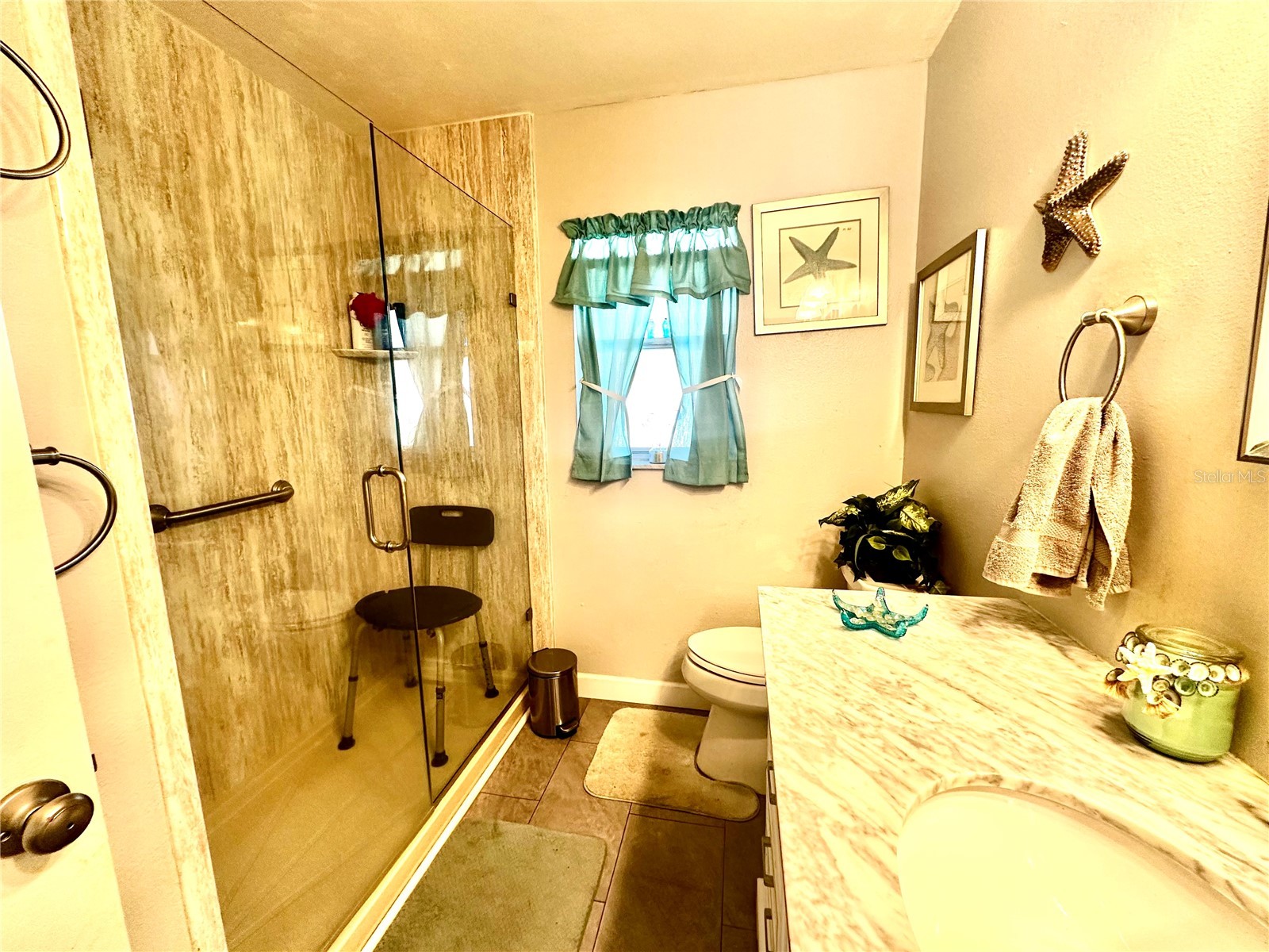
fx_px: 513
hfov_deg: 102.1
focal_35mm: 14
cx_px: 634
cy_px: 476
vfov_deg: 85.7
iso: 160
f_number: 2.2
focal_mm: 2.22
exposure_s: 1/60
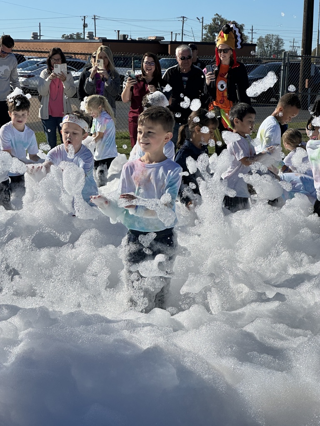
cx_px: 160
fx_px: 949
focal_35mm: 77
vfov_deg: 25.3
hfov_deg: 19.1
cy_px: 213
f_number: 2.8
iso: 32
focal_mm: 9
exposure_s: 1/1468
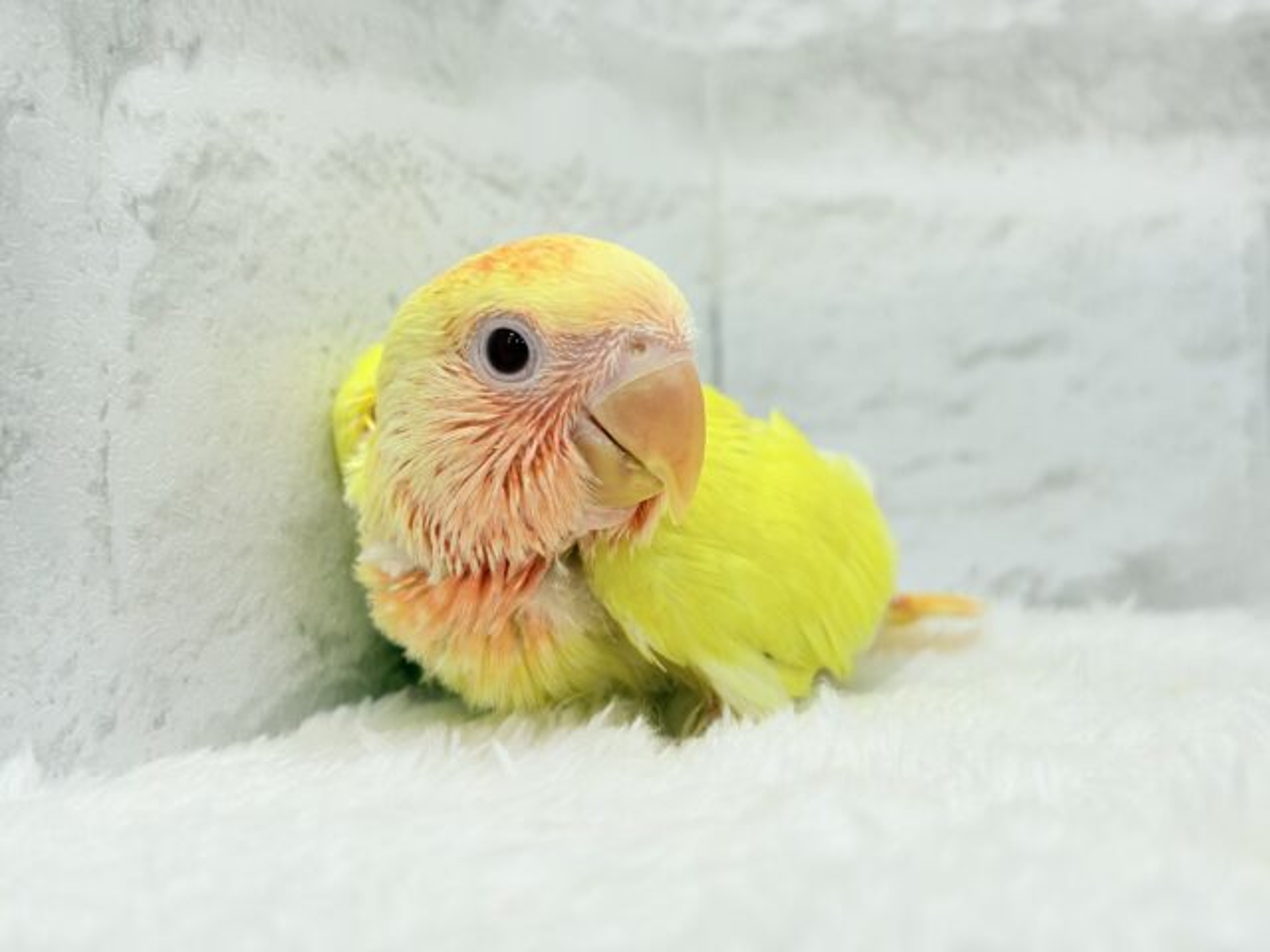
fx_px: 1908
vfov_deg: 28.0
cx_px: 635
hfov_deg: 36.8
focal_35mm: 52
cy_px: 476
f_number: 1.6
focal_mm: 5.96
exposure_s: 1/50
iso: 32
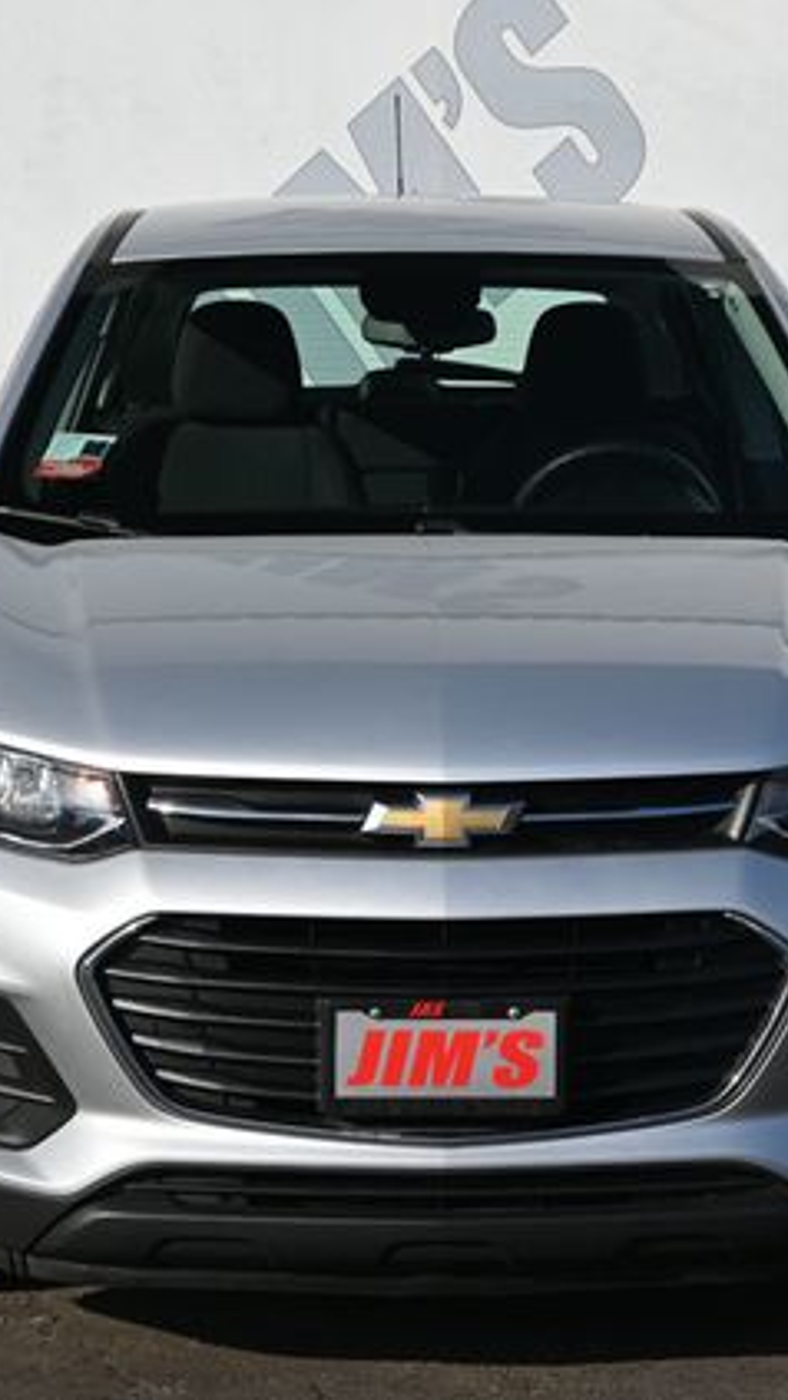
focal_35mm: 112
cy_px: 698
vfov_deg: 19.1
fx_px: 4152
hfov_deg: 10.8
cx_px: 427
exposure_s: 1/320
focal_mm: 47
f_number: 6.3
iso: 100
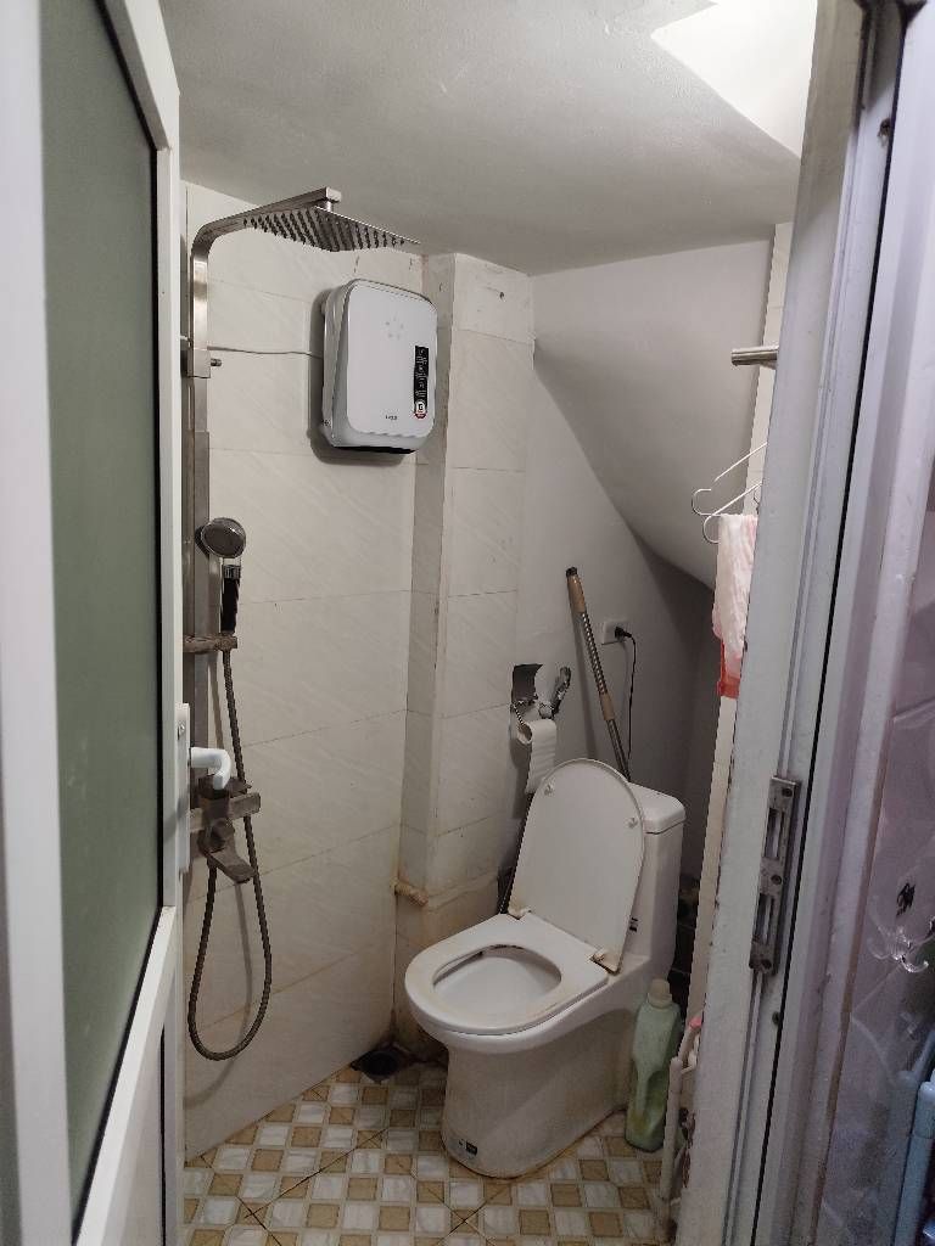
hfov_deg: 58.9
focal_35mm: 23
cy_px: 623
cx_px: 468
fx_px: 828
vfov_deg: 73.9
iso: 200
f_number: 1.65
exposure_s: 1/100
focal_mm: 6.19
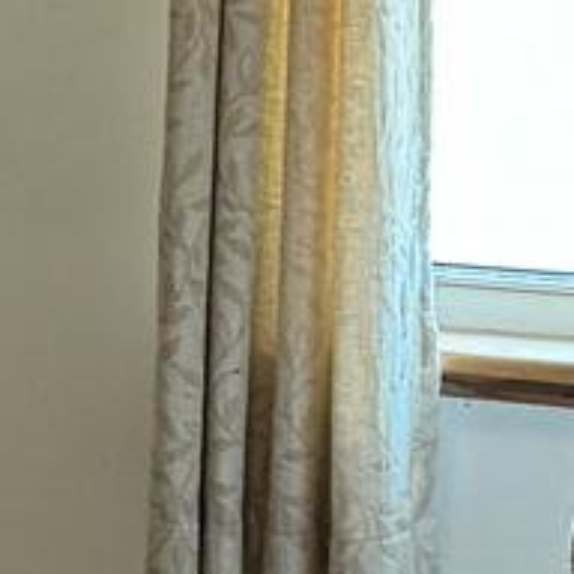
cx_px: -144
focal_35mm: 226
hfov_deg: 7.7
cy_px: 117
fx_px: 4240
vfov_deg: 7.7
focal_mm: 6.76
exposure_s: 1/60
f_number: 1.78
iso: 250
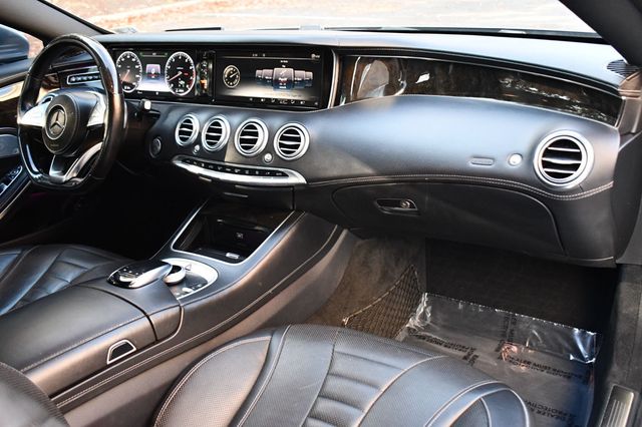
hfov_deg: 53.2
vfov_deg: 36.8
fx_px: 642
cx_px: 321
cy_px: 214
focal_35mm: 36
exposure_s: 1/125
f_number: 3.8
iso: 2500
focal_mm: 24
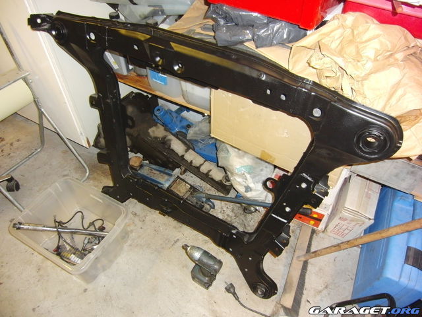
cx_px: 211
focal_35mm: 24
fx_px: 293
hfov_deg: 71.6
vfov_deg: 56.8
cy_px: 158
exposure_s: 1/30
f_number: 3.2
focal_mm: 4.3
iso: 400
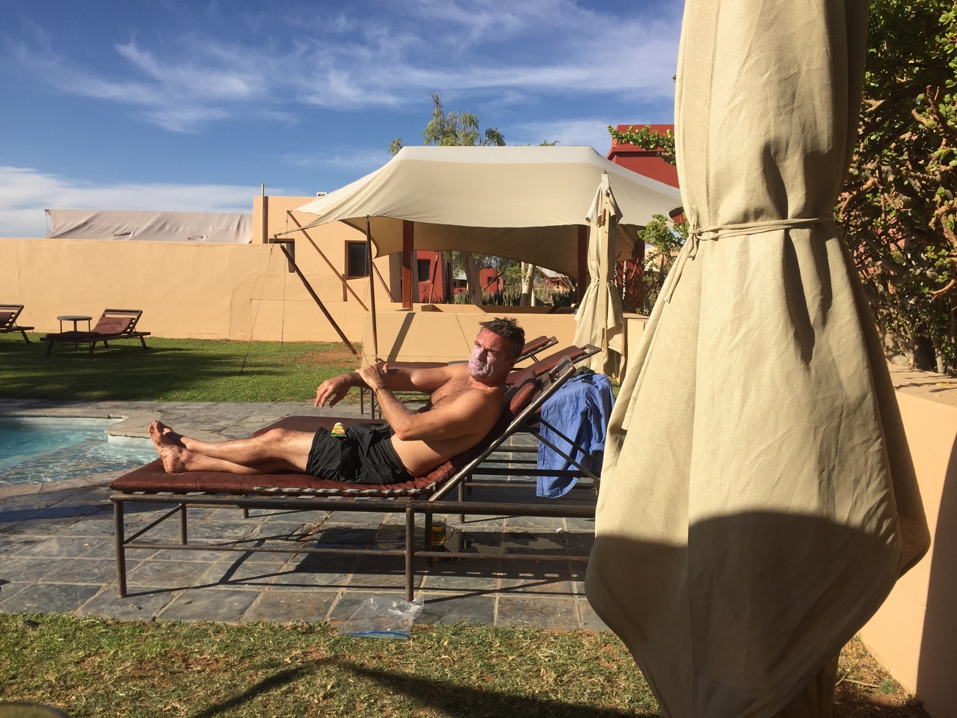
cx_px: 478
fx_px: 802
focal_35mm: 29
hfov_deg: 61.7
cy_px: 359
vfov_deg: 48.2
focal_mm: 4.15
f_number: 2.2
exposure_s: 1/2475
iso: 32
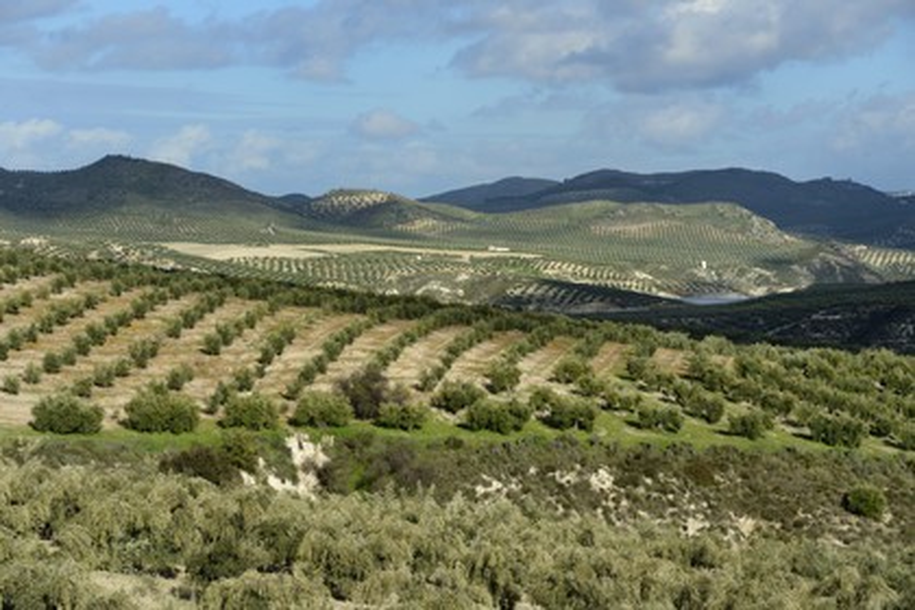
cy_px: 305
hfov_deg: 17.6
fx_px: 2948
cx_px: 458
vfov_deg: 11.8
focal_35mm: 116
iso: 200
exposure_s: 1/500
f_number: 8
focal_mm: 116
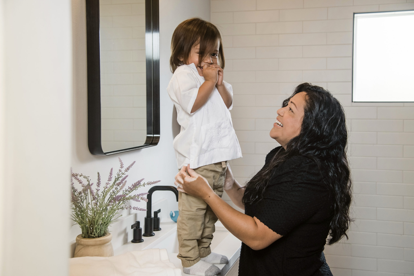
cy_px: 138
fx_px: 529
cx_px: 207
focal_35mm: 46
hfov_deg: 42.7
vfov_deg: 29.3
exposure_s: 1/125
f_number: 4
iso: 500
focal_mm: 46
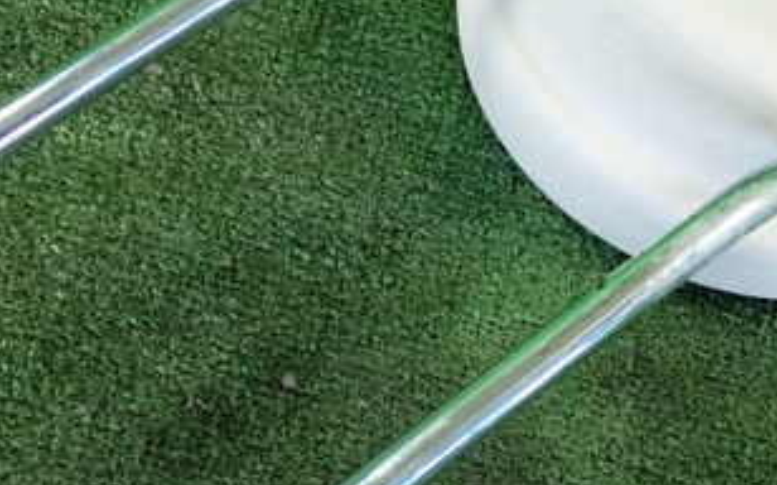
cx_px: 431
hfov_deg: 33.0
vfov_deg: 20.9
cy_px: 237
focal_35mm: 62
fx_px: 1312
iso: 1250
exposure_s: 1/125
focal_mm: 5.4
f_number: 2.3
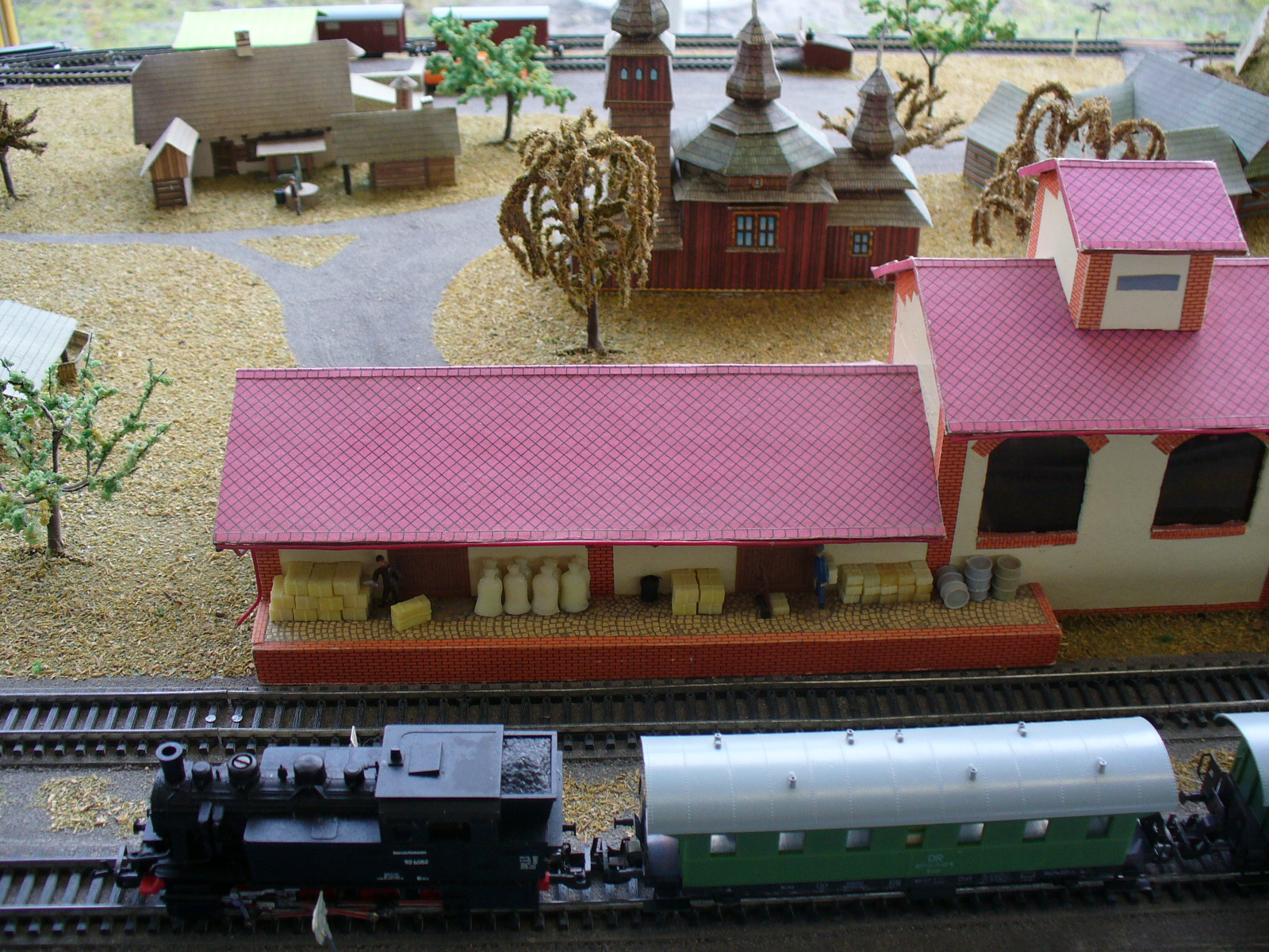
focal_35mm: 37
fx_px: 1356
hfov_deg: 50.1
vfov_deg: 38.7
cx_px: 634
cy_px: 476
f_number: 2.8
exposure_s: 1/80
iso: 100
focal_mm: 6.1
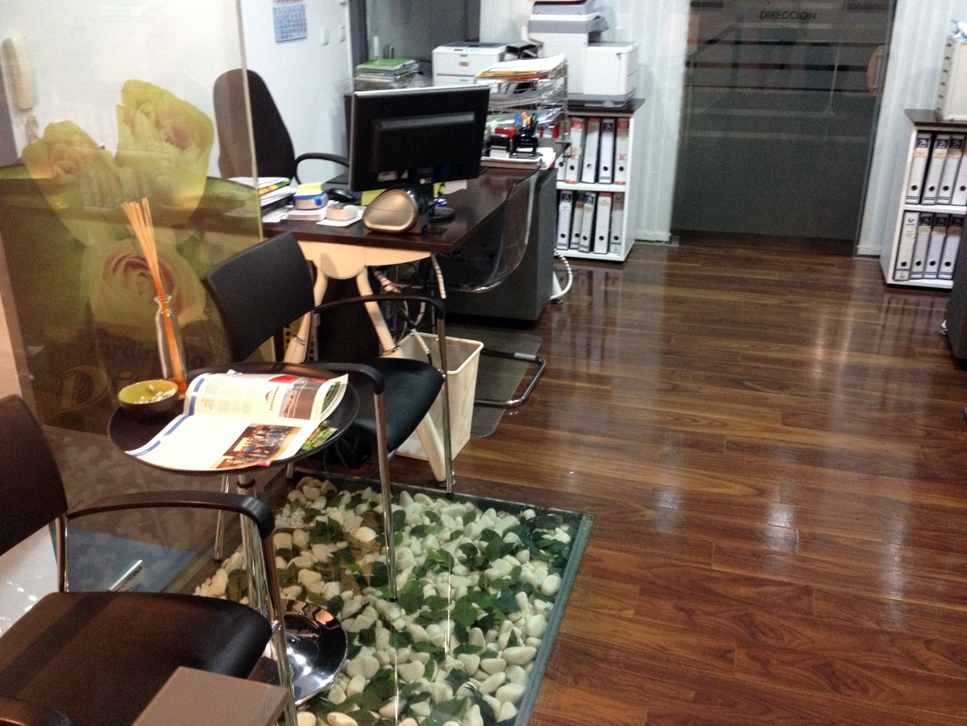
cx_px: 484
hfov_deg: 52.6
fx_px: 978
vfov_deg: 40.7
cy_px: 363
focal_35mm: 35
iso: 320
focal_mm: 4.28
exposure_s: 1/20
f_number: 2.4
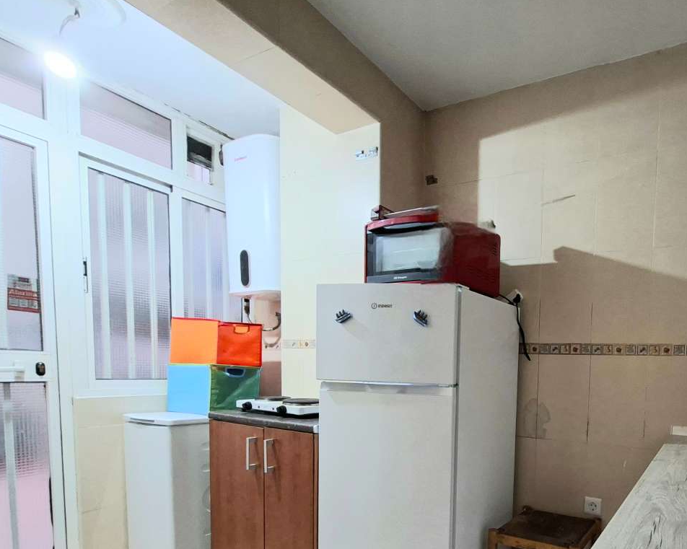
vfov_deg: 64.6
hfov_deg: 74.6
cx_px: 516
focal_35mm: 20
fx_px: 407
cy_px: 402
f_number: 2.2
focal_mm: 1.74
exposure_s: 1/24
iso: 160
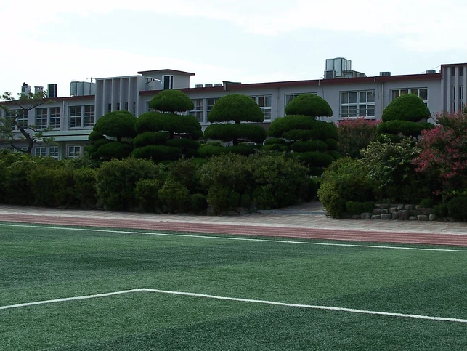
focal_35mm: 69
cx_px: 348
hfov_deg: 27.8
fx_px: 931
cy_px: 158
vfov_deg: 21.3
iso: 64
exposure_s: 1/500
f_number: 4
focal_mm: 7.8
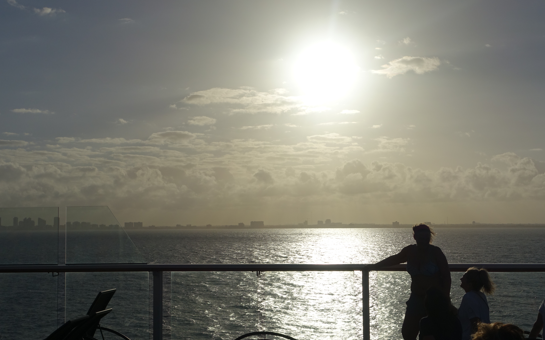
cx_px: 287
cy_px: 165
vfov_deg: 25.3
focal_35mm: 51
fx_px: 757
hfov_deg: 39.6
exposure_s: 1/800
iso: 125
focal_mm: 16.62
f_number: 6.3
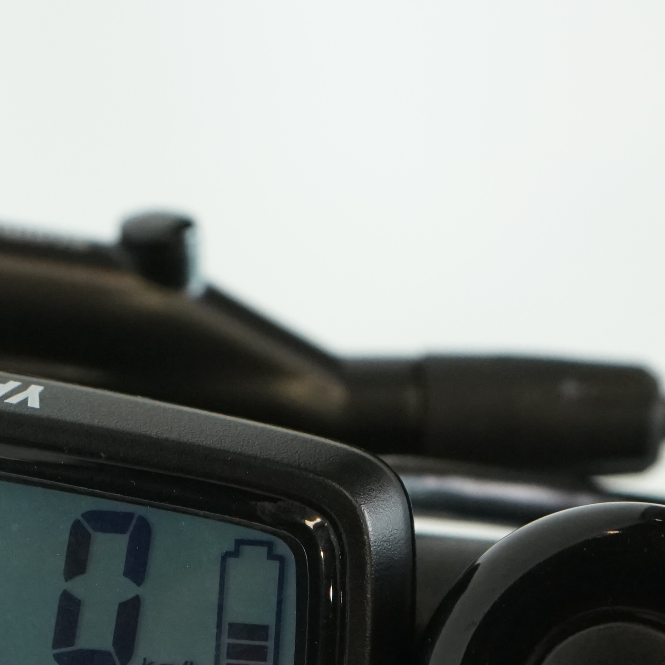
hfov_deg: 10.1
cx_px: 79
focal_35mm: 173
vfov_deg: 10.1
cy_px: 611
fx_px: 3760
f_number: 6.3
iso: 2000
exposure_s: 1/200
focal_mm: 58
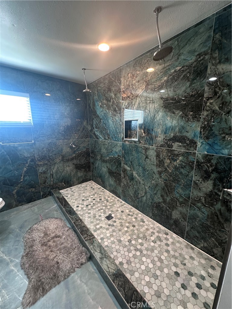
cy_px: 154
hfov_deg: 85.7
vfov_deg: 102.1
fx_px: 125
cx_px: 116
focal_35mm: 14
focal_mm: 2.22
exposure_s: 1/60
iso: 250
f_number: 2.2
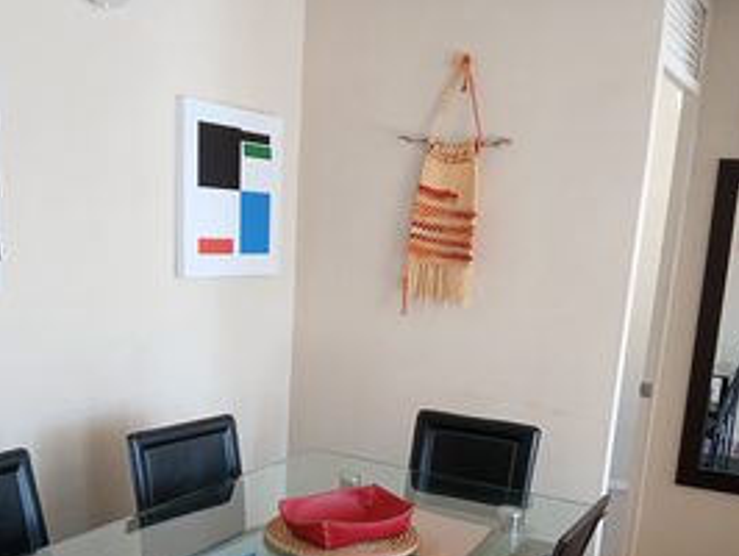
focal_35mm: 43
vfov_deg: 32.6
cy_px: 456
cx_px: 408
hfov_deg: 43.8
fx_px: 919
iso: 125
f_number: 1.8
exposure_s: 1/50
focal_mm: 3.98
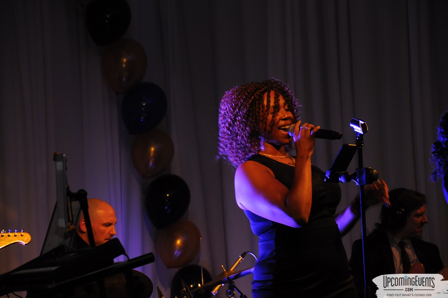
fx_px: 1715
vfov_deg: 9.9
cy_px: 149
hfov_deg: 14.9
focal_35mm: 138
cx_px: 224
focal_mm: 92
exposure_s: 1/60
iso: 800
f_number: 5.6
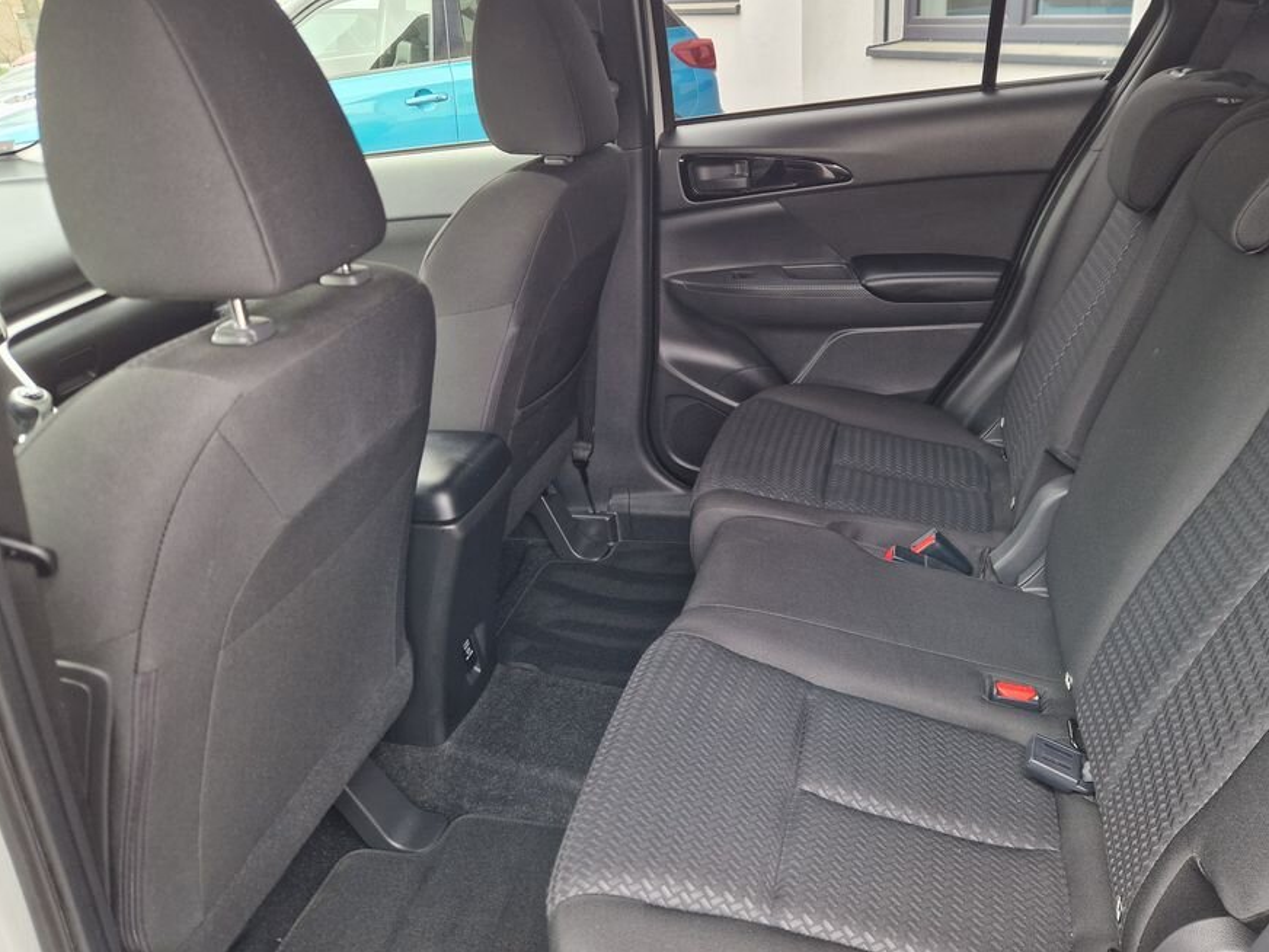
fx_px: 990
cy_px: 441
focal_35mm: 27
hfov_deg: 65.1
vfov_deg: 51.3
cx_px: 712
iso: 125
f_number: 1.8
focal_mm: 5.4
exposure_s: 1/100
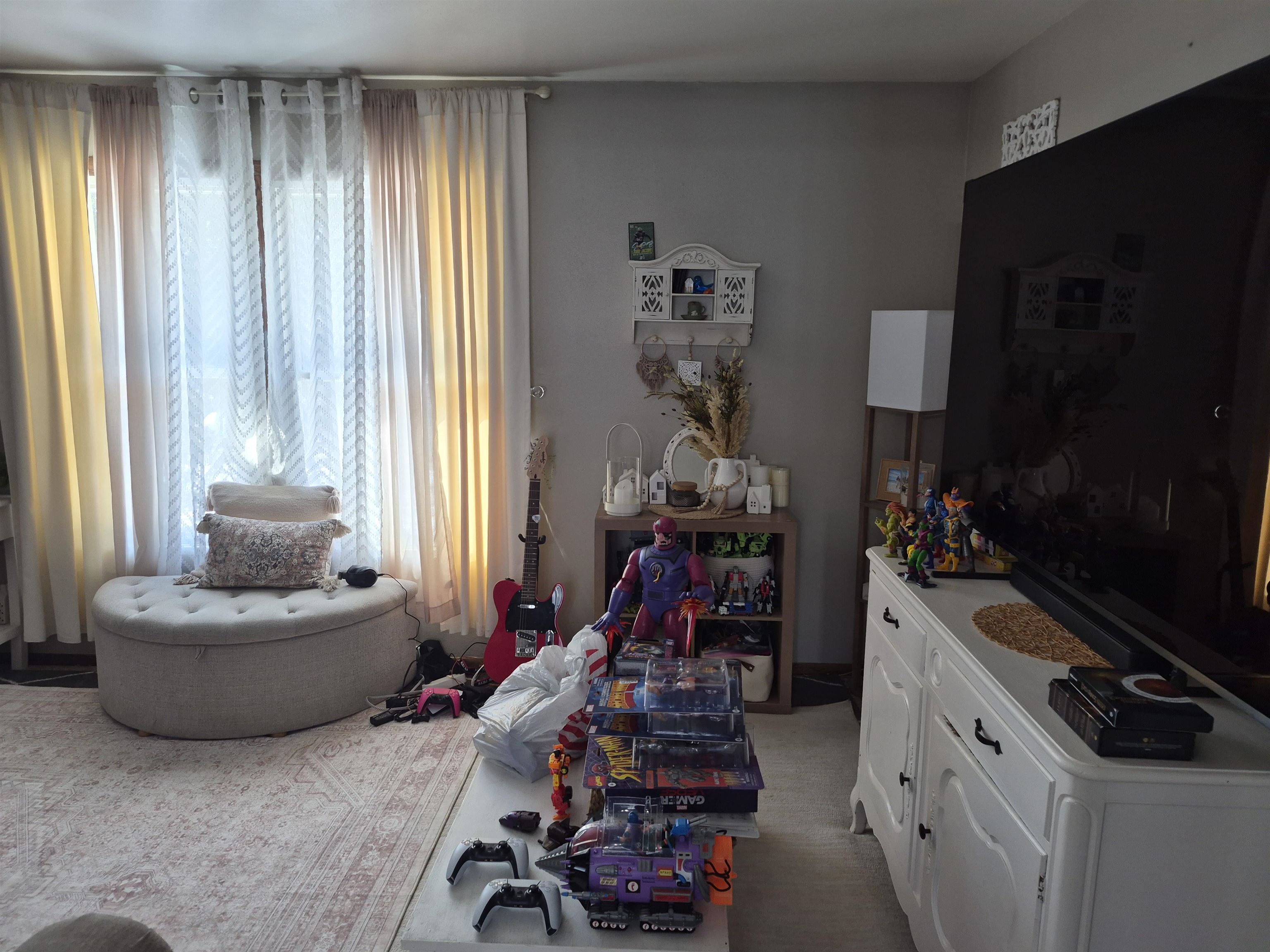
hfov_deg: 73.9
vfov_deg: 58.9
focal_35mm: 23
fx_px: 844
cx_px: 635
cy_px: 476
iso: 100
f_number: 1.8
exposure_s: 1/120
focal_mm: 5.4
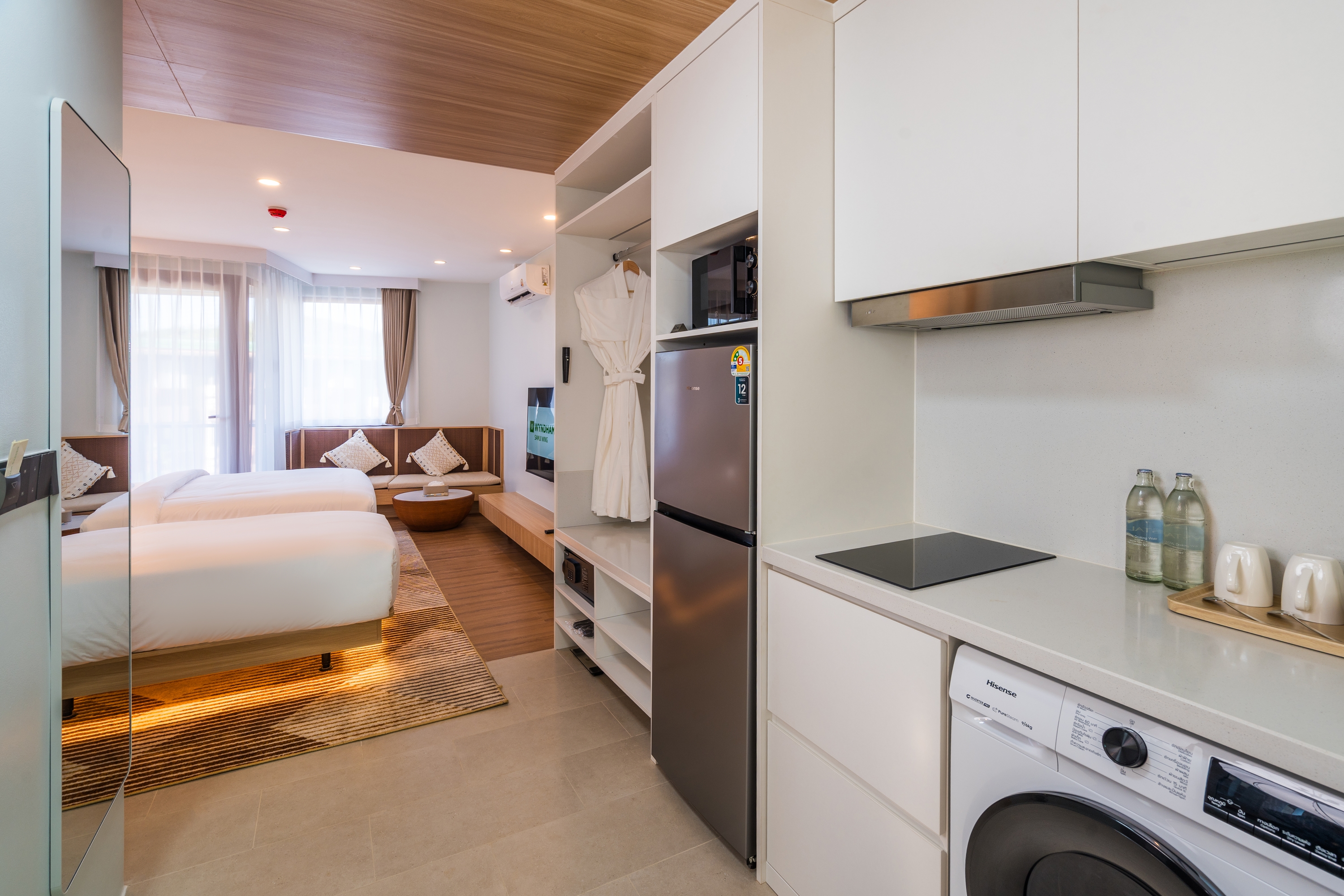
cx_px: 672
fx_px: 597
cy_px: 448
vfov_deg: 73.7
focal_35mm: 16
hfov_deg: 96.7
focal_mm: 16
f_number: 9
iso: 100
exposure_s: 1/4
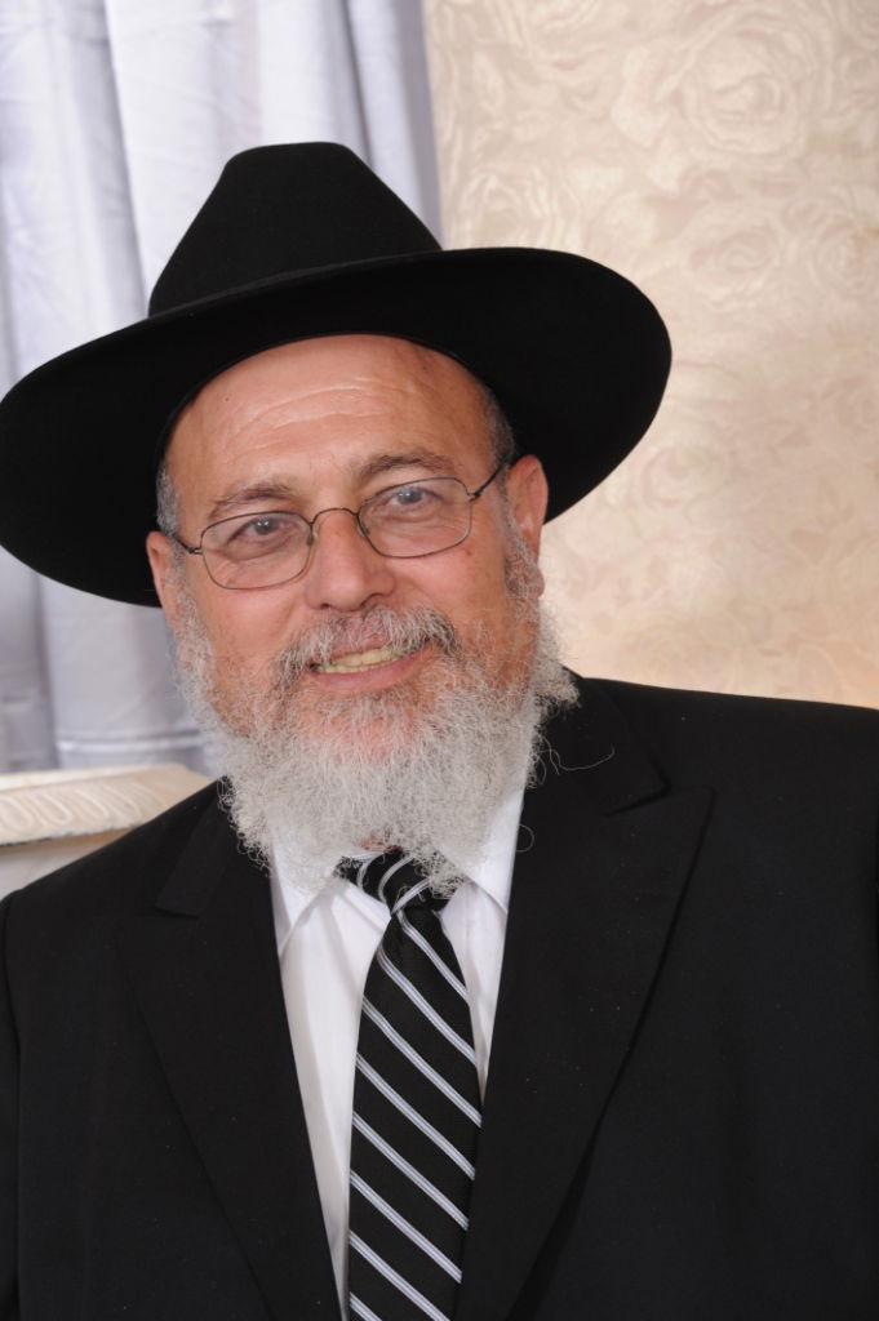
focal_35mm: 100
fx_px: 3668
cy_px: 660
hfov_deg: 13.7
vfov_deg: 20.4
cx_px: 440
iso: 400
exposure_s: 1/125
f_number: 9
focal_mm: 100
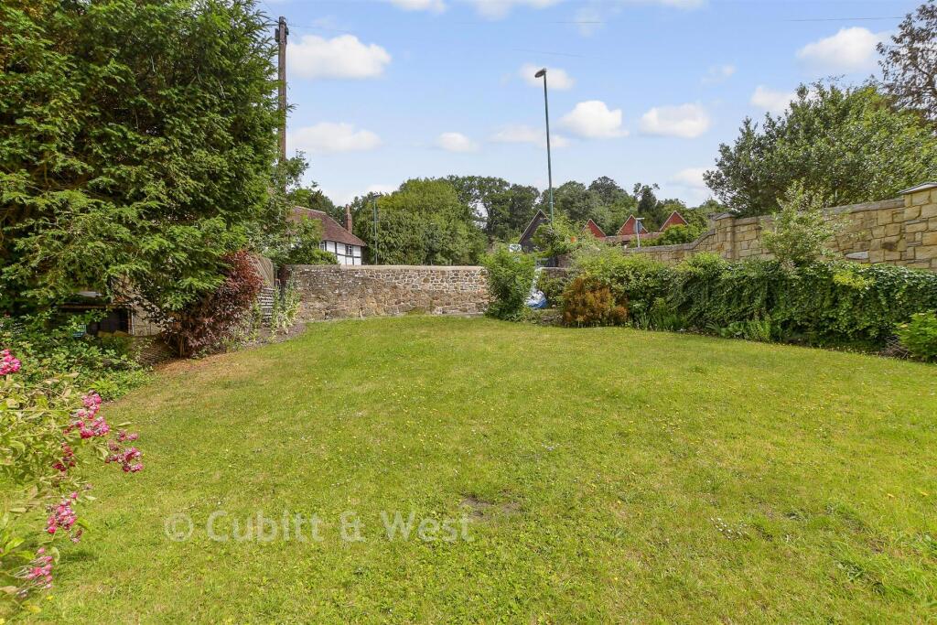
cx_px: 468
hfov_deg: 100.4
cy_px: 312
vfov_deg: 77.3
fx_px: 390
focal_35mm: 15
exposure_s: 1/250
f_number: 8
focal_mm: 10
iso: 160
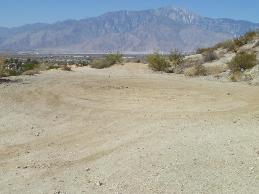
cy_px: 97
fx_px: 352
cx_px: 130
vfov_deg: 30.9
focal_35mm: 47
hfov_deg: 40.4
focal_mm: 8.4
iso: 80
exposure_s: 1/1000
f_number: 3.8
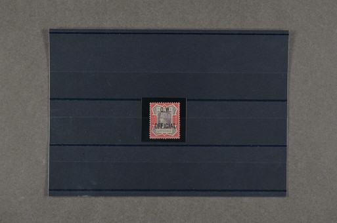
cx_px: 168
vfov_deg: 22.5
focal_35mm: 60
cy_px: 112
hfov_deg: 33.5
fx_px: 561
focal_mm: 40
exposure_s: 1/100
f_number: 4.5
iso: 100
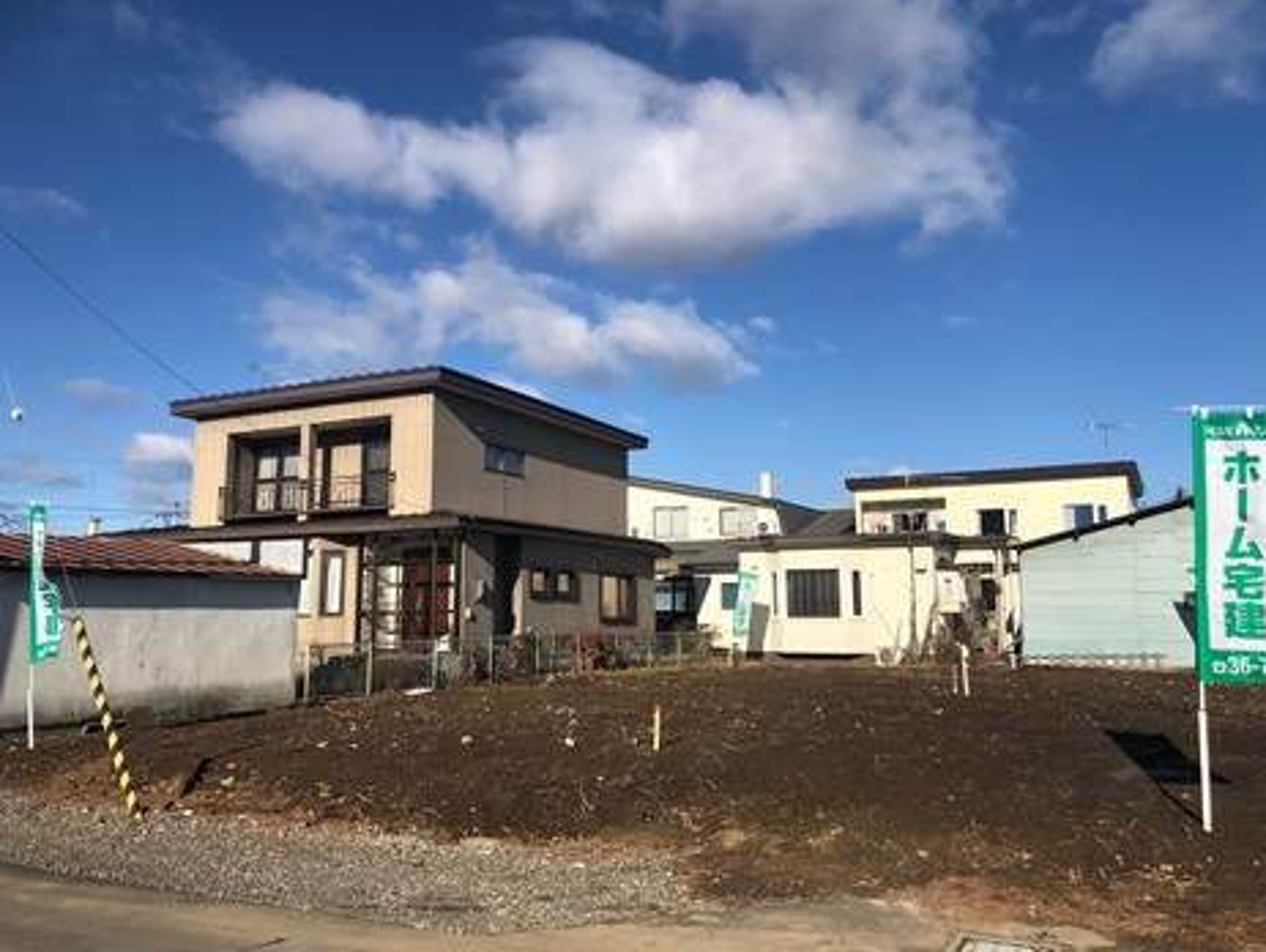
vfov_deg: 48.3
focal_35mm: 29
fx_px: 1061
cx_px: 634
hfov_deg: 61.6
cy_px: 481
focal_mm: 4
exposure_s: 1/3003
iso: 20
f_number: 1.8
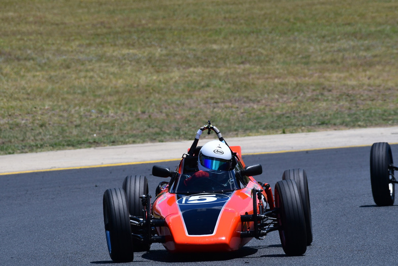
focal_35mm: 615
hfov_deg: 3.4
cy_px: 133
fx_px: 6801
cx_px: 199
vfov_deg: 2.2
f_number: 11
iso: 320
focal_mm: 410
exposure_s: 1/640
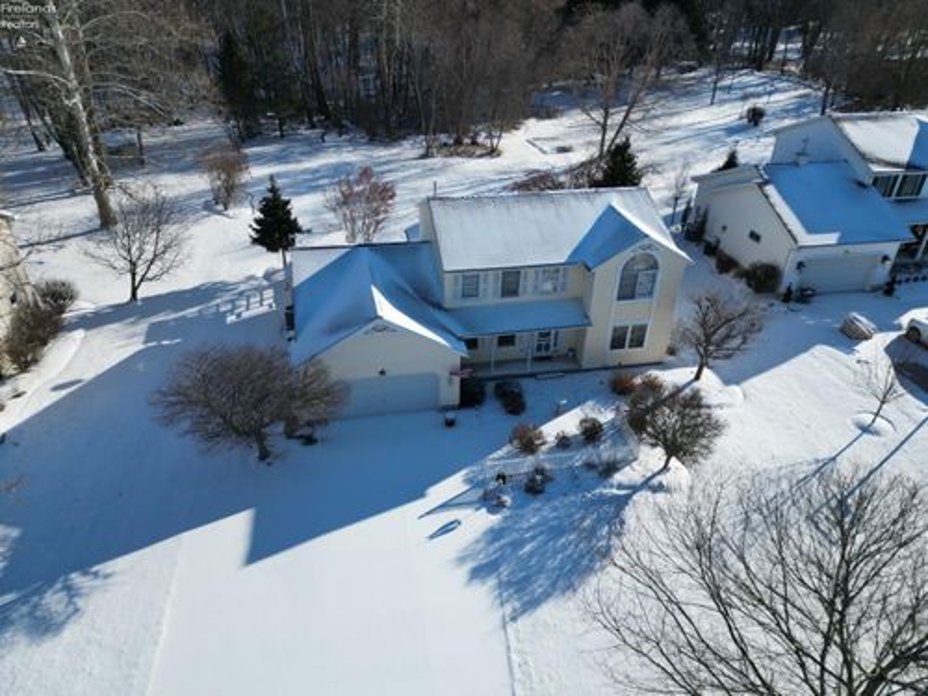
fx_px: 643
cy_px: 348
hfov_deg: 71.6
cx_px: 464
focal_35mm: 24
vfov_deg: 56.8
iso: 140
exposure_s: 1/4000
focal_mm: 6.72
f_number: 1.7
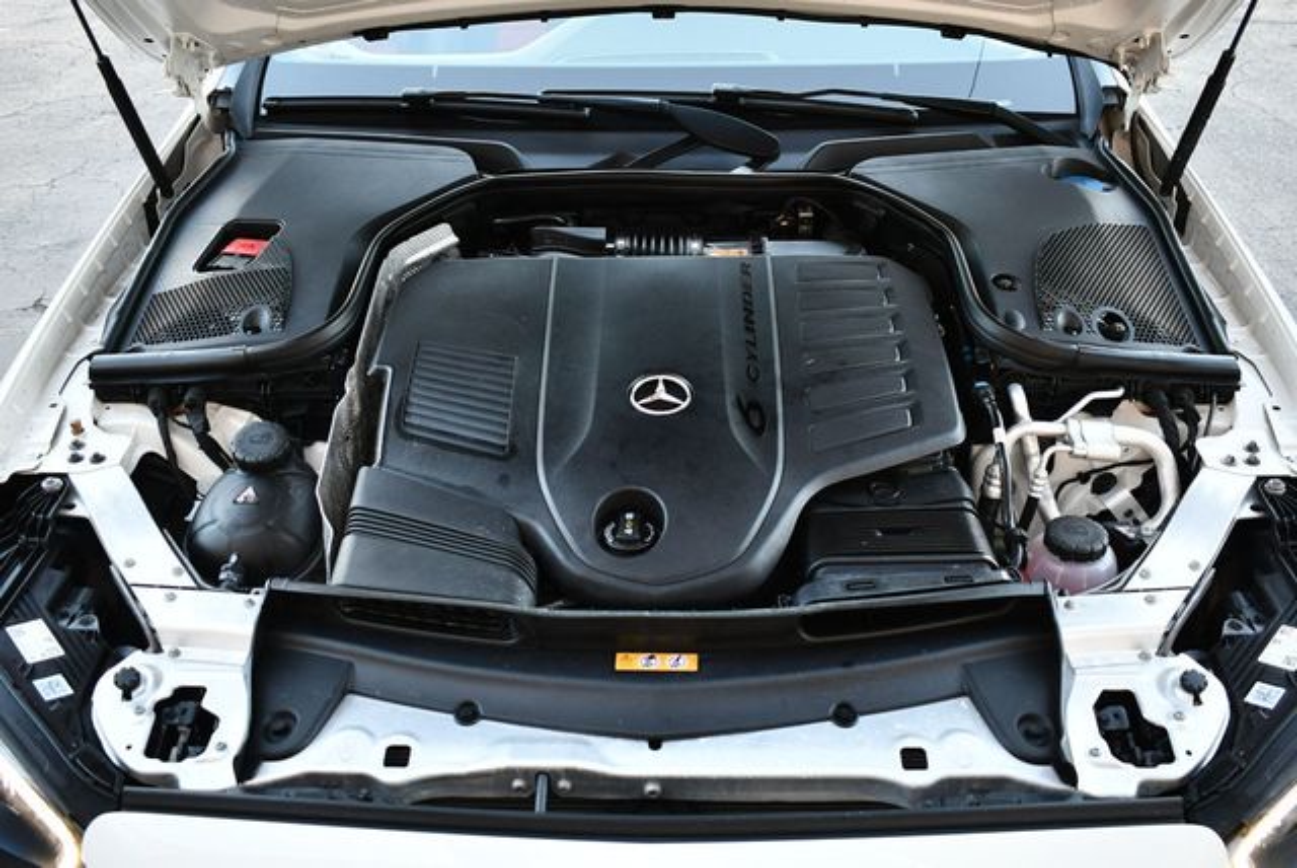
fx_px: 1298
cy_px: 434
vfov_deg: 36.9
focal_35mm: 36
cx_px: 648
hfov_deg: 53.1
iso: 640
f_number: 3.5
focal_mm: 18
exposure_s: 1/250
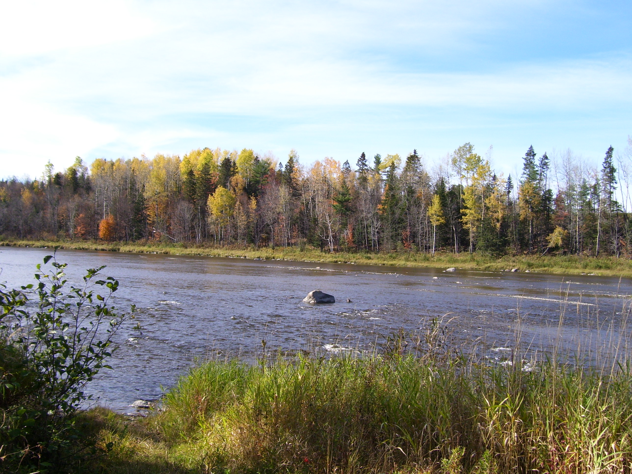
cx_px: 316
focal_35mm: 37
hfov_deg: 50.1
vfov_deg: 38.7
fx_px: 676
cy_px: 237
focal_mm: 6
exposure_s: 1/250
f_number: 4.8
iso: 80
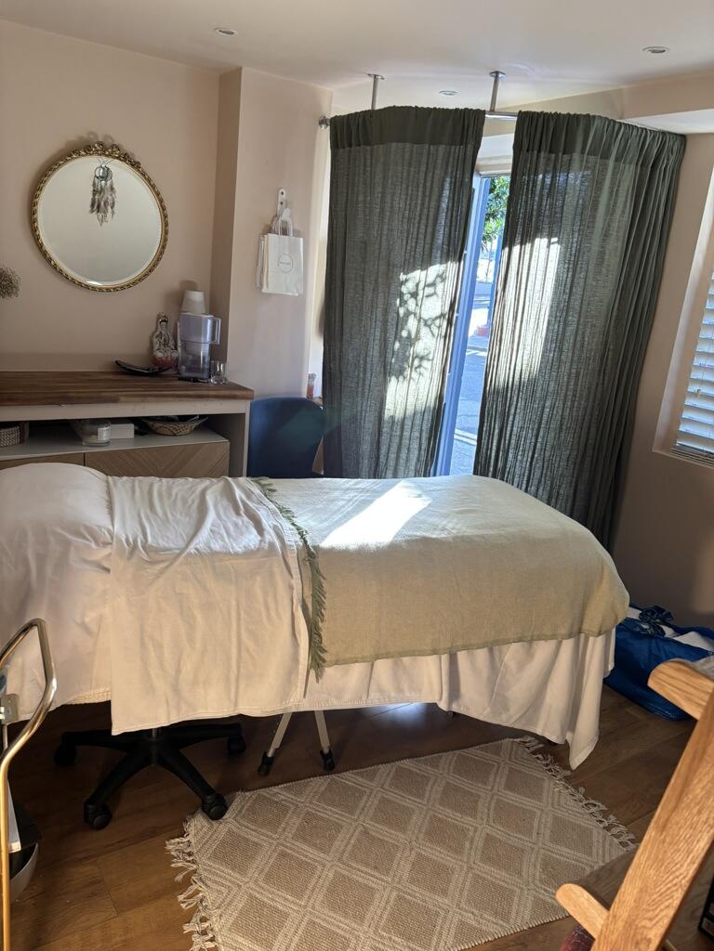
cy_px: 476
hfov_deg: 53.1
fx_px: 715
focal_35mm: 26
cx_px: 357
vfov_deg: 67.3
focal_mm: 5.96
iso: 125
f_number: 1.6
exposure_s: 1/98
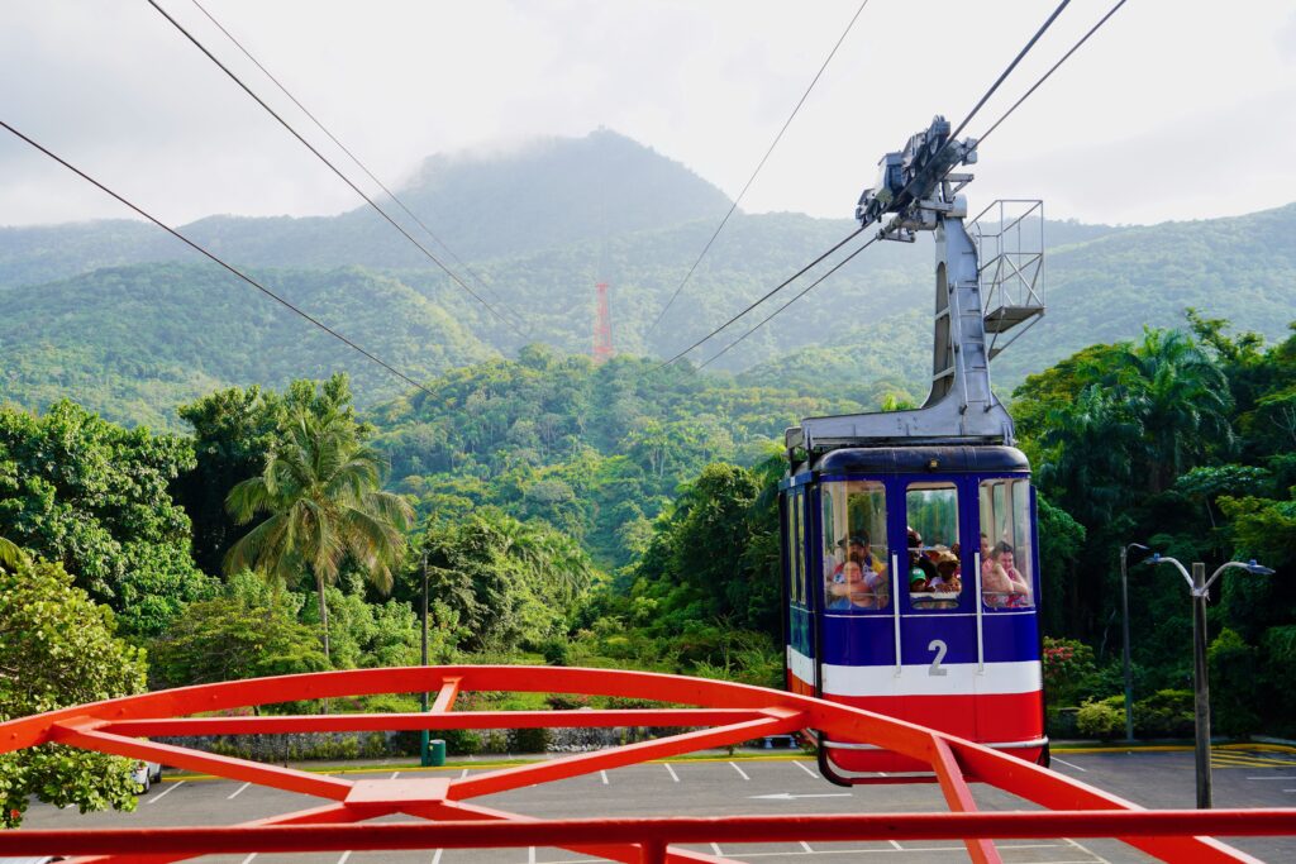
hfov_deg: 51.9
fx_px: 1332
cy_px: 432
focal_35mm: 37
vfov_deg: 36.0
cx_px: 648
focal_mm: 37
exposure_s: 1/125
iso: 100
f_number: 6.3
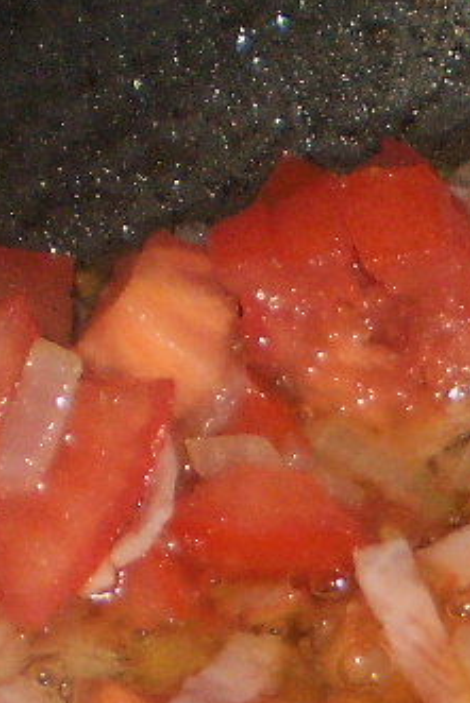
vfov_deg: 11.1
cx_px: 976
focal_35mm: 181
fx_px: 3541
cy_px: 911
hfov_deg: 7.3
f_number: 3.1
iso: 125
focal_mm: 6.3
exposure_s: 1/30
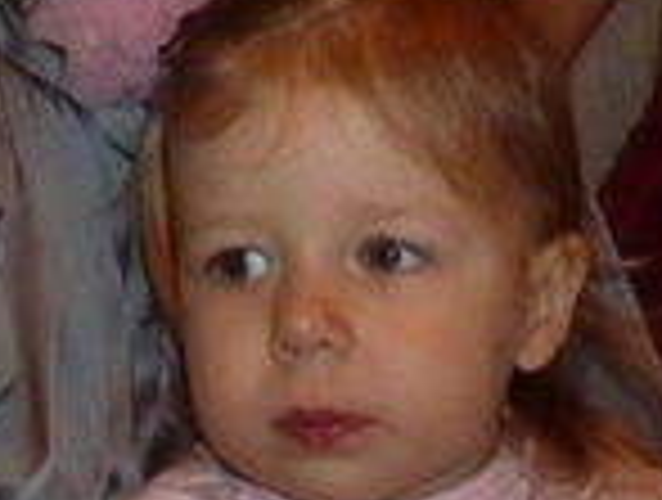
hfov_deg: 17.3
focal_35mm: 113
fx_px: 2166
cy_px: 622
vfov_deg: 12.8
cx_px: 482
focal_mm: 6.1
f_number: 3.6
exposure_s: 1/30
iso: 400
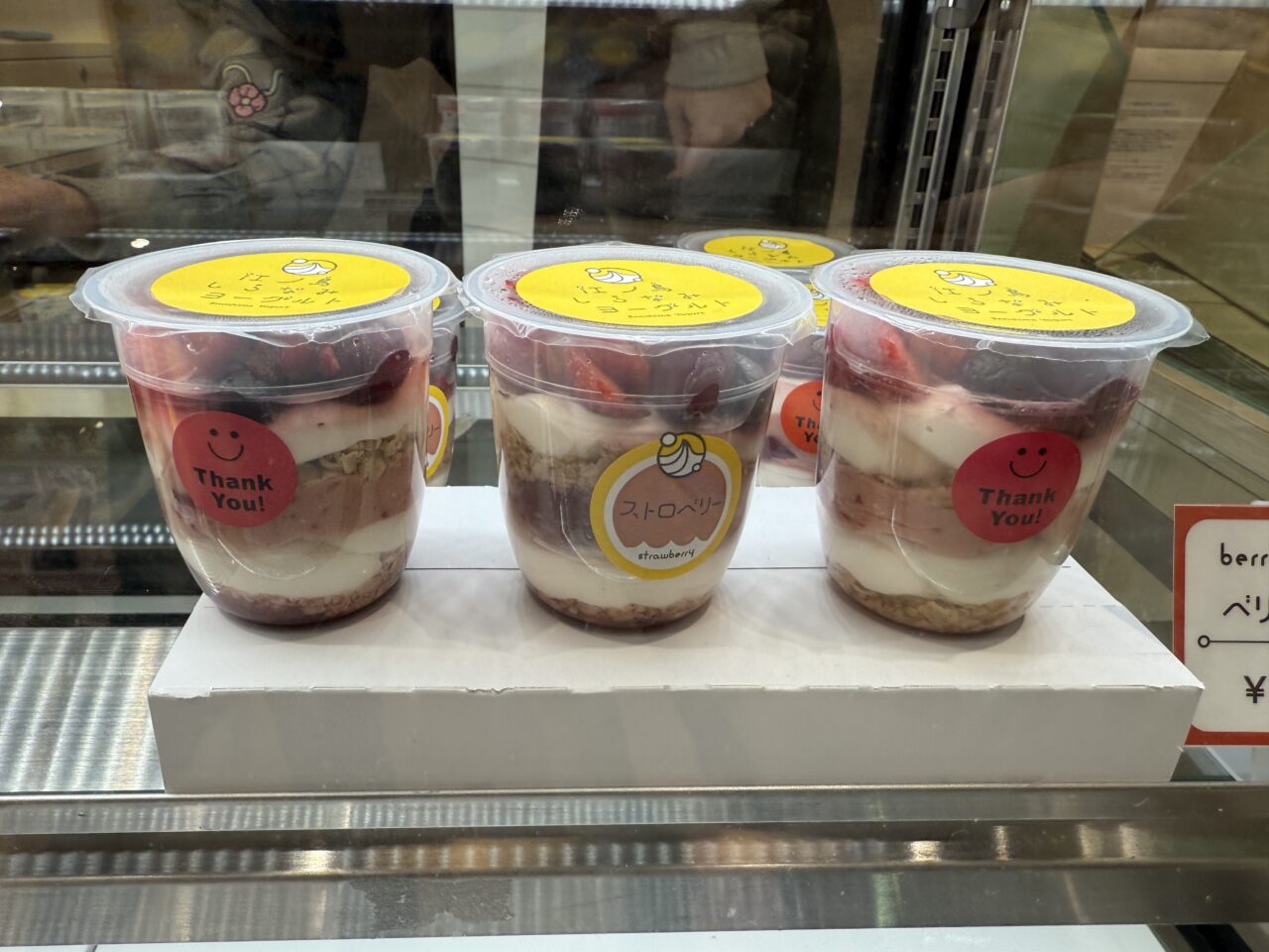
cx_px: 634
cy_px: 476
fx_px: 880
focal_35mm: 24
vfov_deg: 56.8
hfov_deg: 71.6
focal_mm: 2.22
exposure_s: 1/145
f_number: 2.2
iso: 40
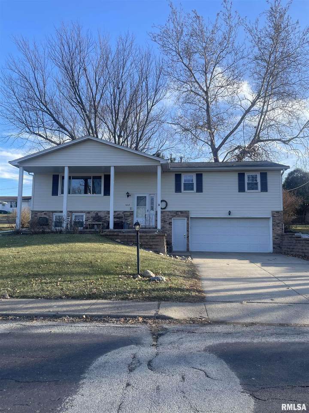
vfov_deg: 67.3
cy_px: 206
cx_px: 154
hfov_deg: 53.1
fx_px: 309
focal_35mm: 26
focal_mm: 4.2
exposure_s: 1/1453
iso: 50
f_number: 1.6
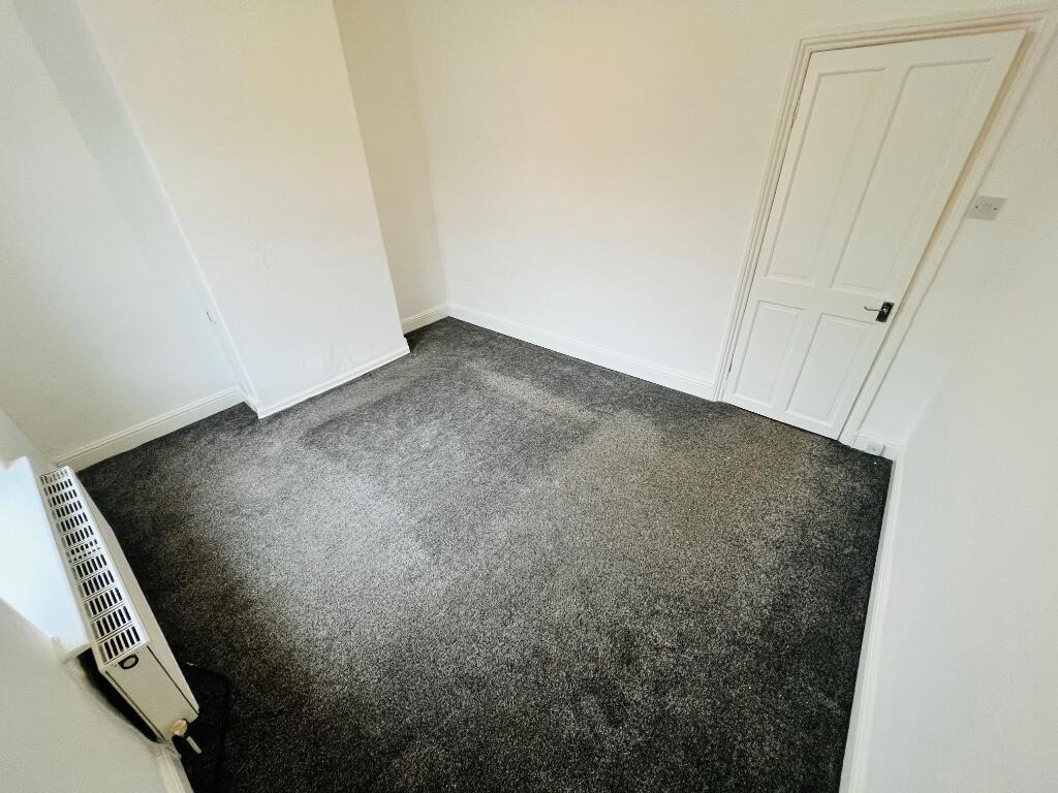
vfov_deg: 89.9
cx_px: 529
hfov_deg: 106.2
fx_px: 397
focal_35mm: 13
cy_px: 396
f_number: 1.8
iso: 160
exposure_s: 1/100
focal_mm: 1.57
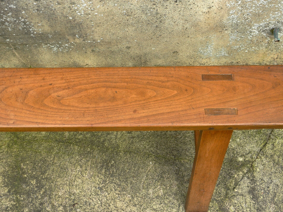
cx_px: 145
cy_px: 99
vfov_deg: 31.5
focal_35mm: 46
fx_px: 376
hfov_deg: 41.2
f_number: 3.8
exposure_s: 1/40
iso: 100
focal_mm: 7.1
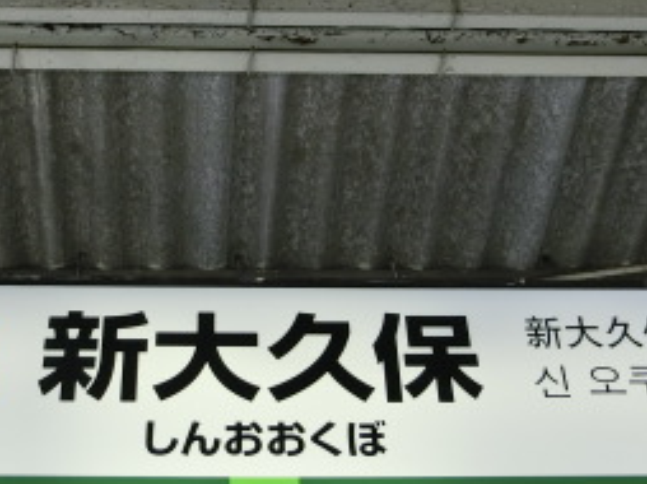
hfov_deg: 30.7
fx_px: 1176
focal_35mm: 63
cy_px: 189
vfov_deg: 23.2
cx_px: 260
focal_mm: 4.5
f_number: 3.5
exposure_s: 1/125
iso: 80
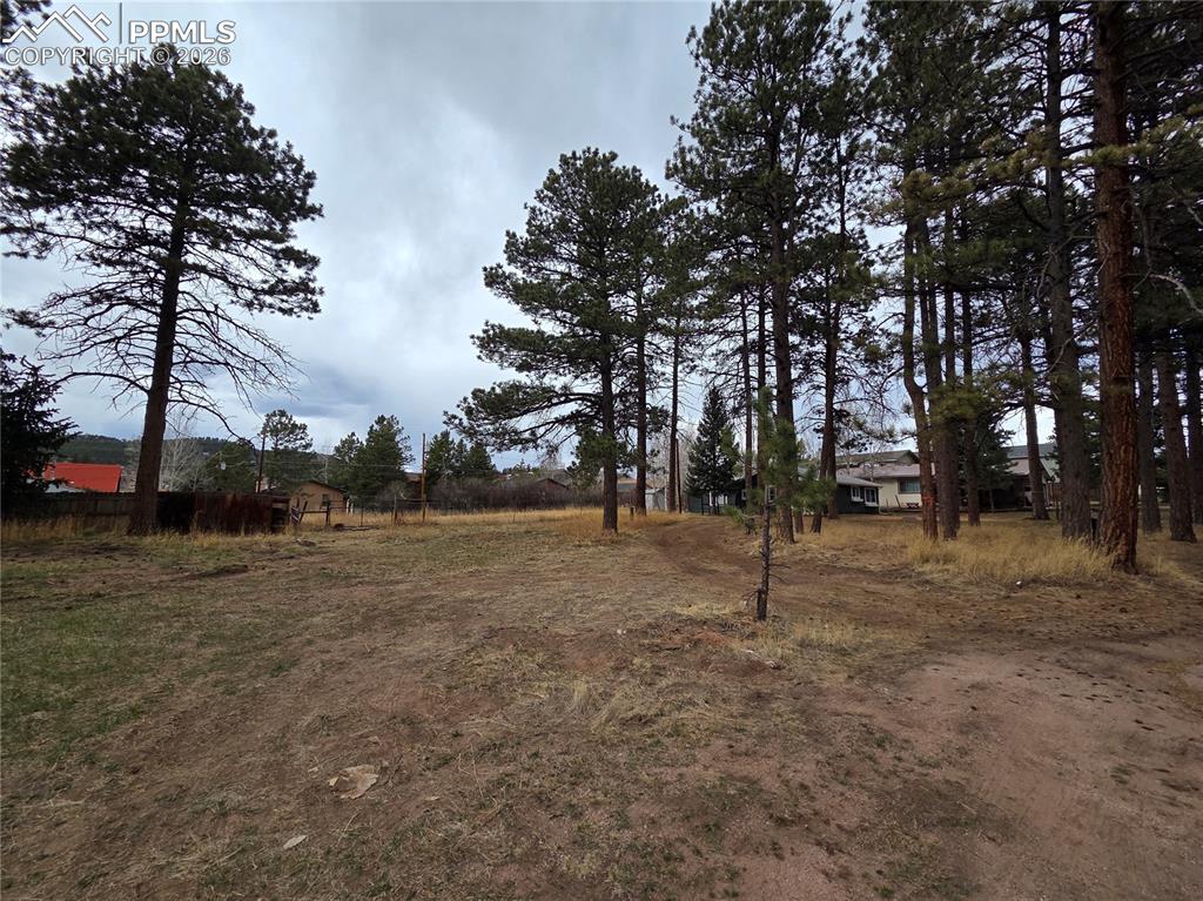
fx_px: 452
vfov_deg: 89.9
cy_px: 450
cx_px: 602
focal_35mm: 13
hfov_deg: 106.2
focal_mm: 2.2
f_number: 2.2
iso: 50
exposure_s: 1/1418
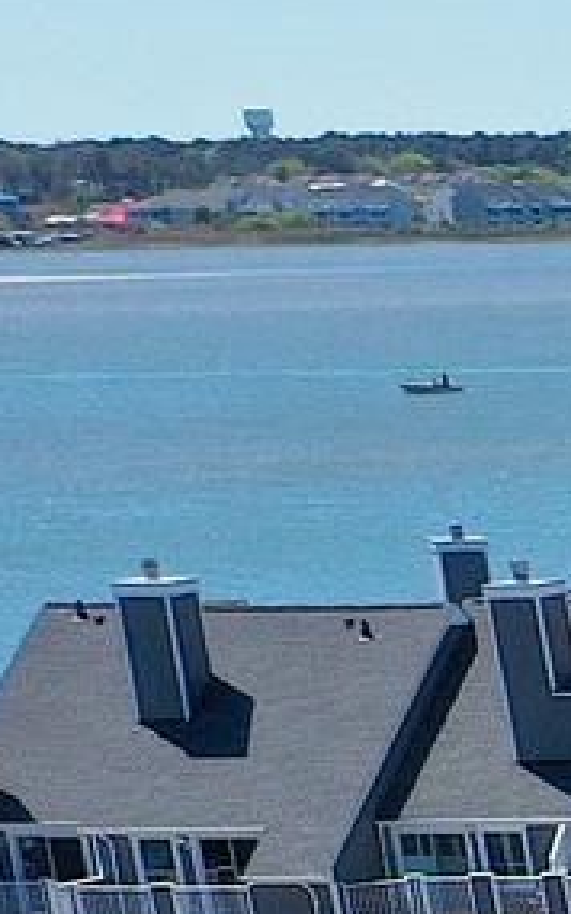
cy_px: 1807
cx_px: 3259
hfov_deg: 4.8
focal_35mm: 205
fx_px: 5107
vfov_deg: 9.6
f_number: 5.6
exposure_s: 1/500
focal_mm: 10.26
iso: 100
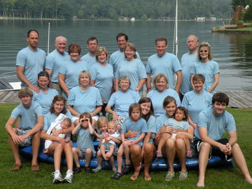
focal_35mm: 67
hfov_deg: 29.0
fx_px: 488
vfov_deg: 21.9
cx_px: 126
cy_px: 94
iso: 64
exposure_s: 1/233
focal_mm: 11.9
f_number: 6.3
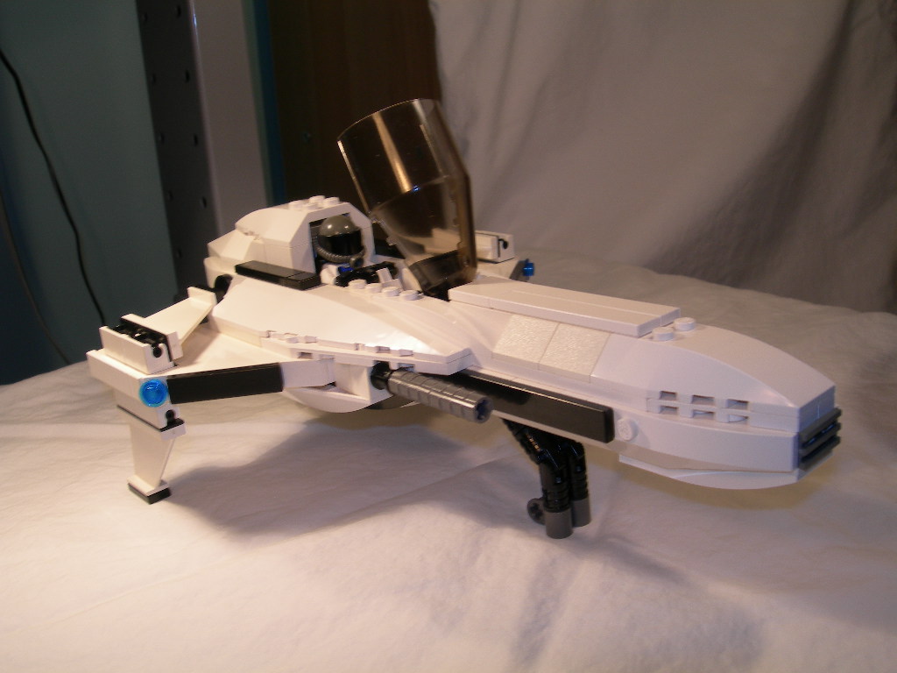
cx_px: 448
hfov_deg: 49.0
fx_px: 985
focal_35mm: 38
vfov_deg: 37.7
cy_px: 336
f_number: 4.8
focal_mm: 7.8
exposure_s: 1/37
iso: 50
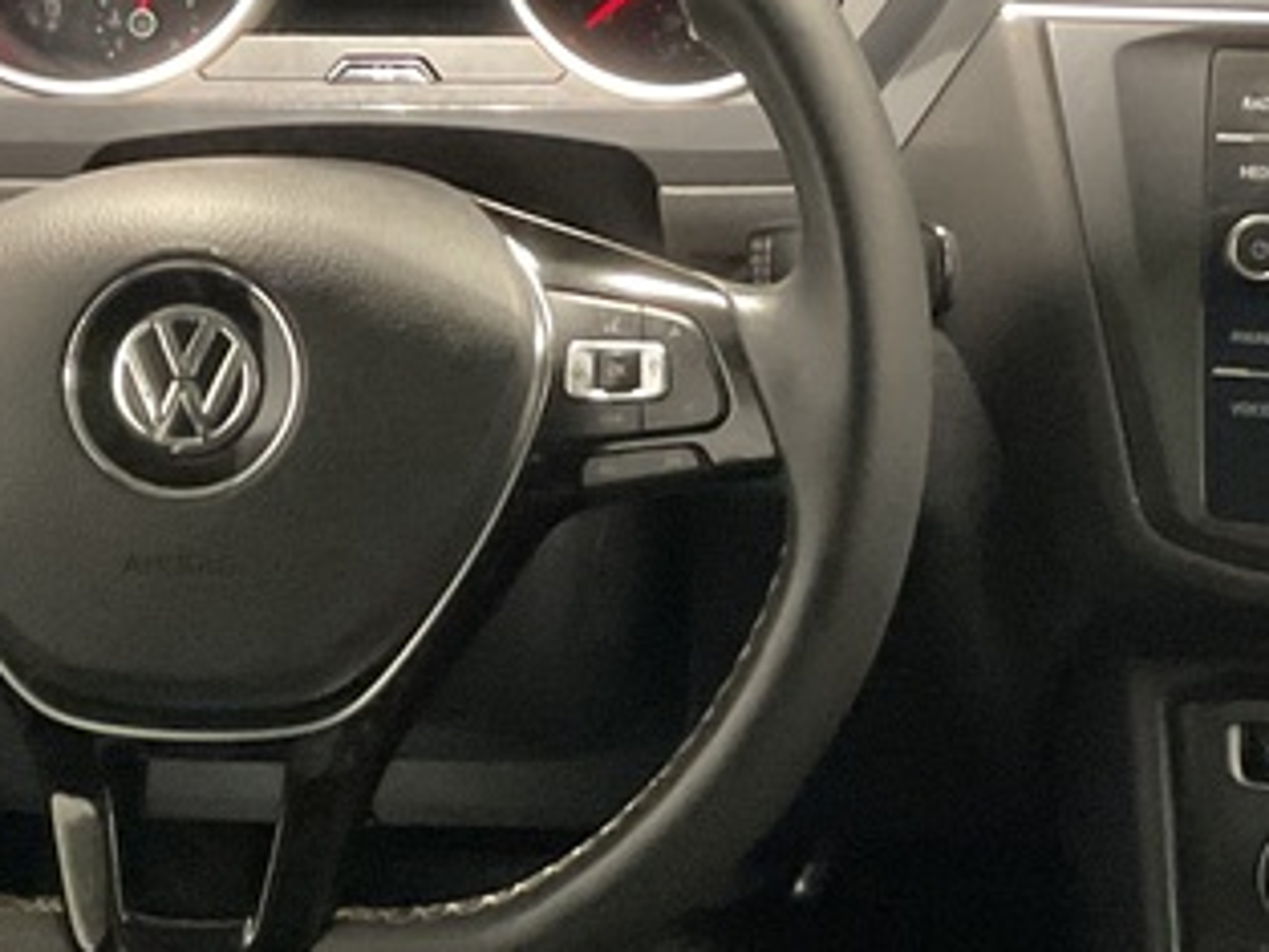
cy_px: 604
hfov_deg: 21.9
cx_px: 855
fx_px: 3264
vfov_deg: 16.6
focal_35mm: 89
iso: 500
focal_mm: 3
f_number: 1.8
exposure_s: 1/25
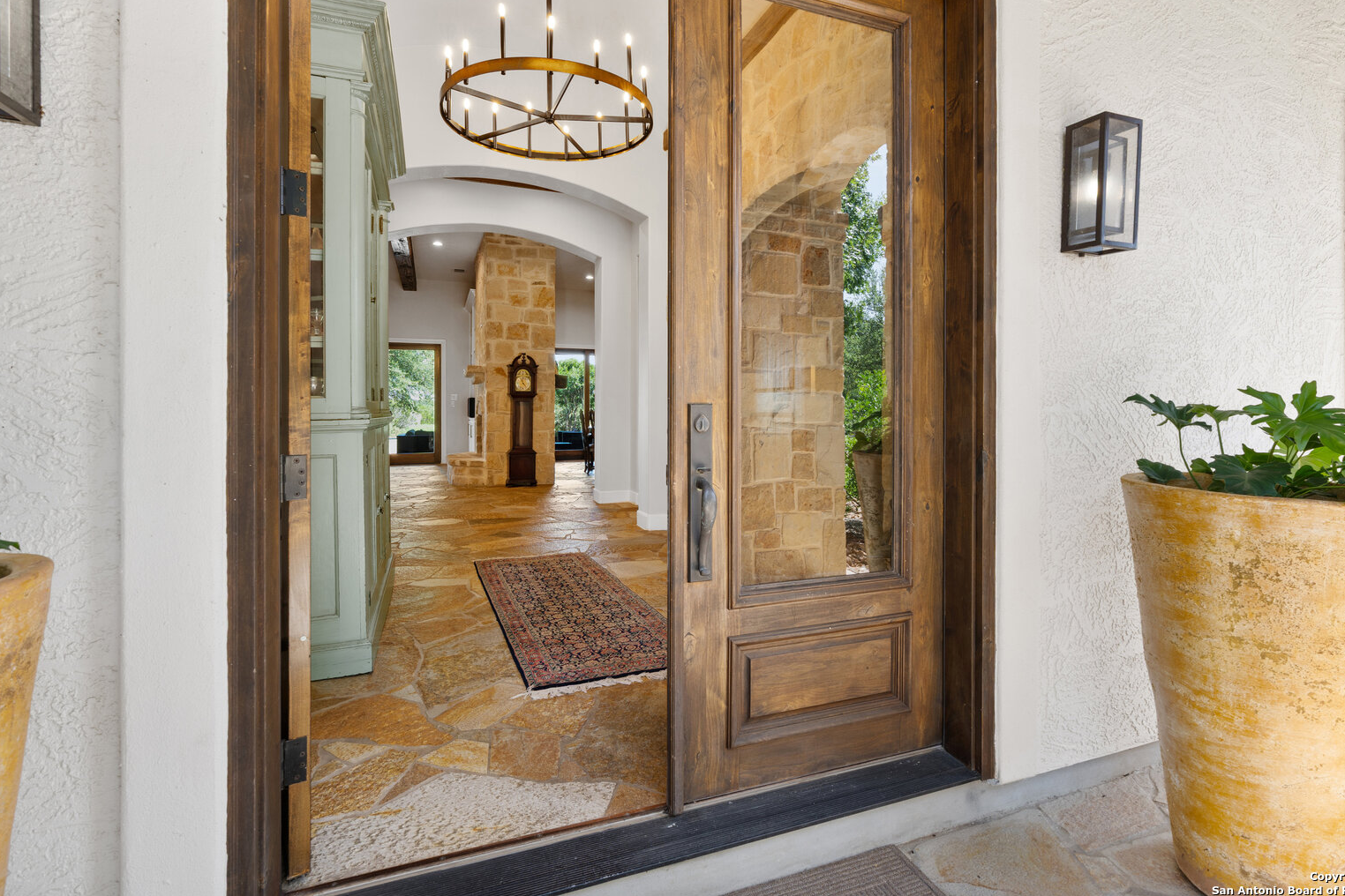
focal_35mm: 17
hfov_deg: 93.3
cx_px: 689
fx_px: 635
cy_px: 422
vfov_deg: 70.4
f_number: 11
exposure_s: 1/1.25
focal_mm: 16
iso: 100
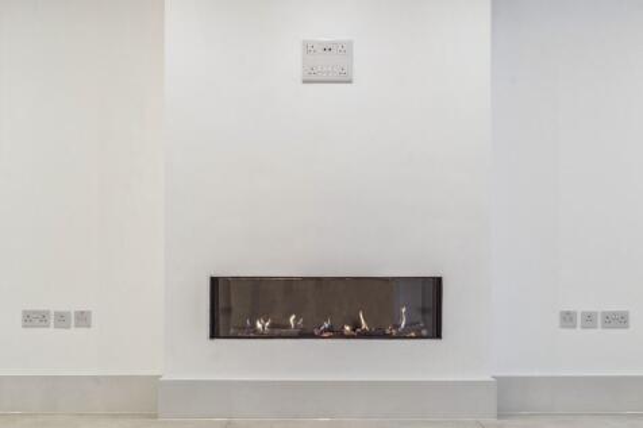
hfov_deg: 39.6
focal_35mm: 50
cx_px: 322
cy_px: 214
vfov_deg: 27.0
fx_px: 893
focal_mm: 50
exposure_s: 1/125
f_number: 6.3
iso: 1600
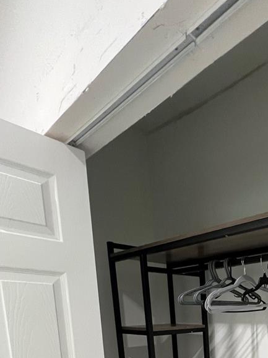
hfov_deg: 44.3
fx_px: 279
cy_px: 365
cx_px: 264
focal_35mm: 27
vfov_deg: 51.2
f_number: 1.8
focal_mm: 1.57
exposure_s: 1/60
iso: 320
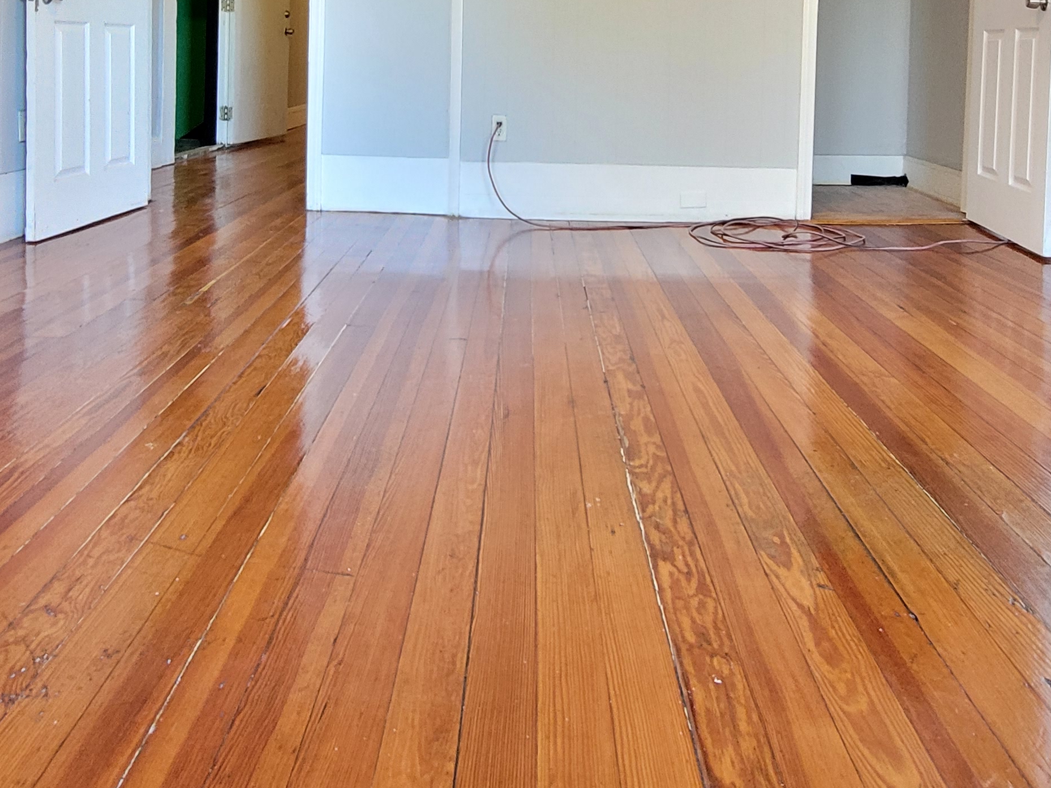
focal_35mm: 28
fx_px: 850
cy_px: 91
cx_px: 488
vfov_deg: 45.5
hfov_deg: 63.4
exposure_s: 1/29
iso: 400
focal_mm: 1.74
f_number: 2.2
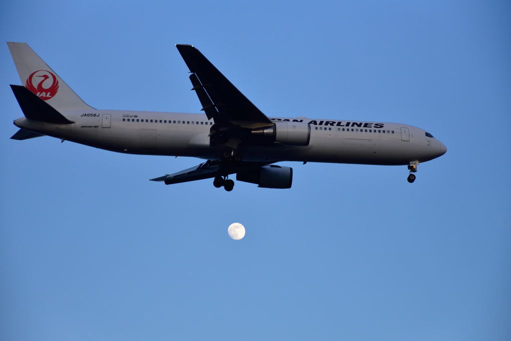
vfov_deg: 10.2
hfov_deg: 15.2
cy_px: 170
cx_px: 256
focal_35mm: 135
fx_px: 1916
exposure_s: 1/1000
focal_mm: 90
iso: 1000
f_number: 5.3
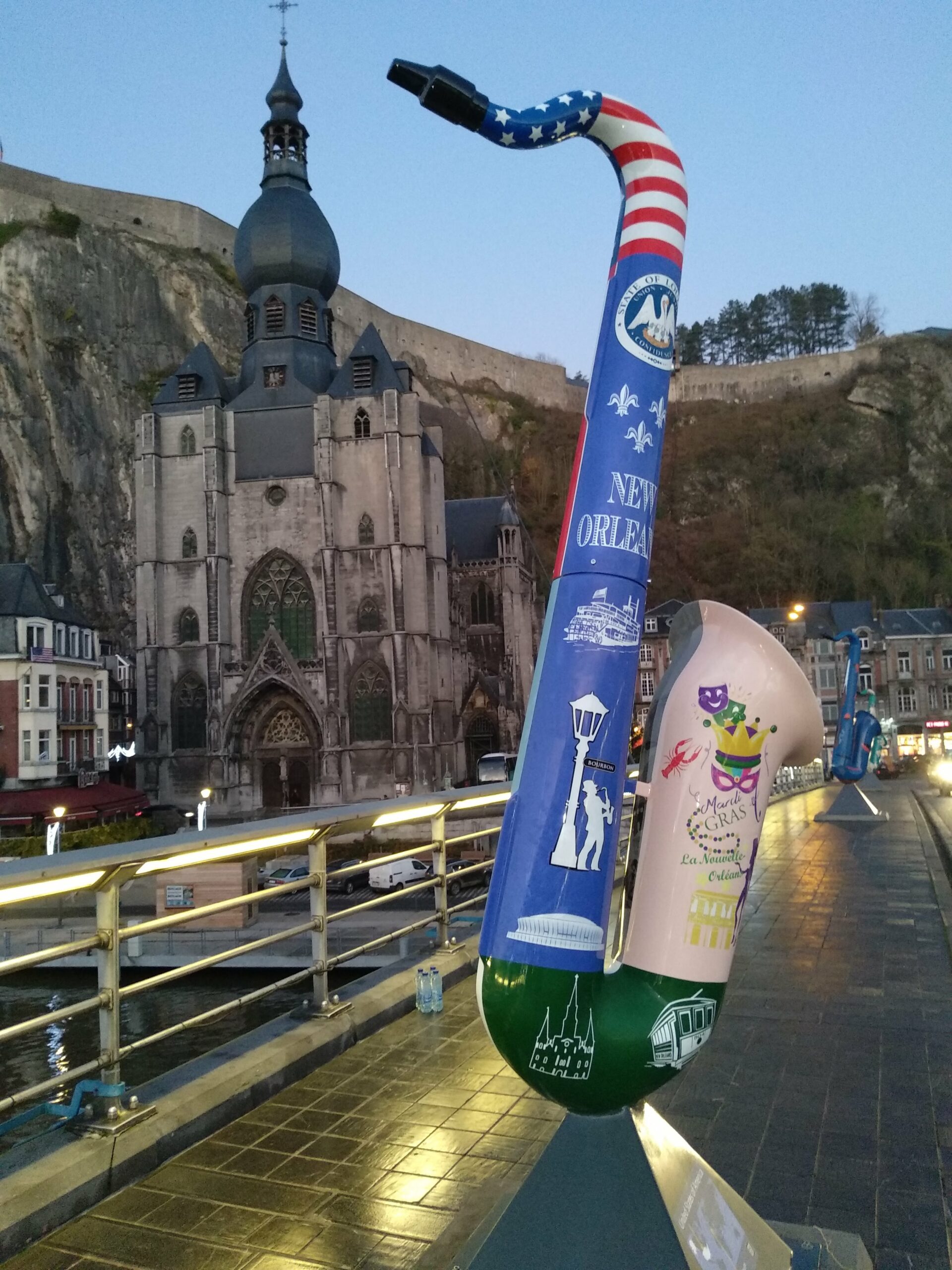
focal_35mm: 26
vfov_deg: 67.3
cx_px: 476
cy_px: 635
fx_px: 953
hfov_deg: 53.1
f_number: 2.2
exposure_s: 1/25
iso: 800
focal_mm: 3.83
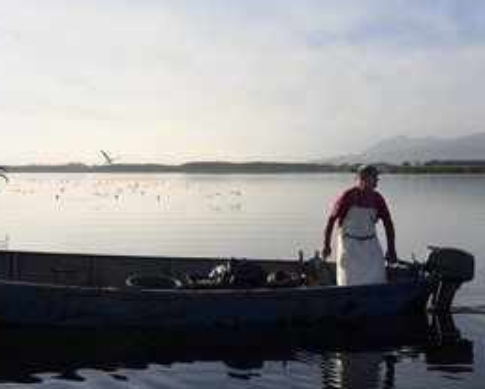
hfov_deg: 32.2
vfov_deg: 26.3
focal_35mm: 58
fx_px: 833
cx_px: 160
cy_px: 218
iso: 200
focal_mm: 38
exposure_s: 1/320
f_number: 13
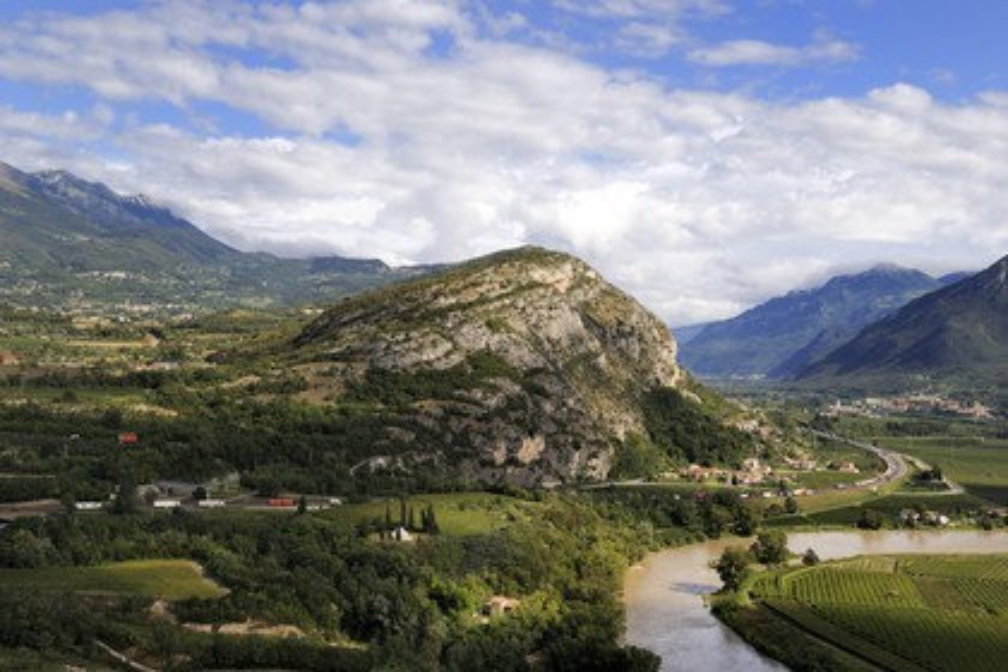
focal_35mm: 40
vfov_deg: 33.4
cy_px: 336
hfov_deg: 48.5
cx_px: 504
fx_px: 1120
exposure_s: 1/400
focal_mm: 40
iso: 400
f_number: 11
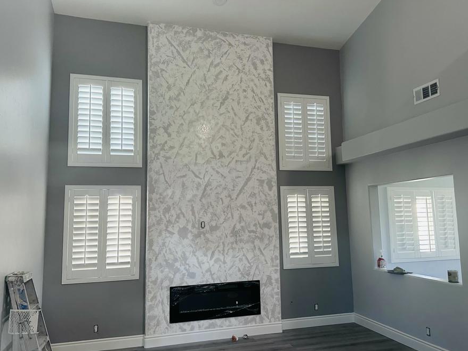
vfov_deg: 49.7
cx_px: 238
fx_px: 378
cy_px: 169
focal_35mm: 28
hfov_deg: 63.5
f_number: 1.78
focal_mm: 6.86
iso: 400
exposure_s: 1/60
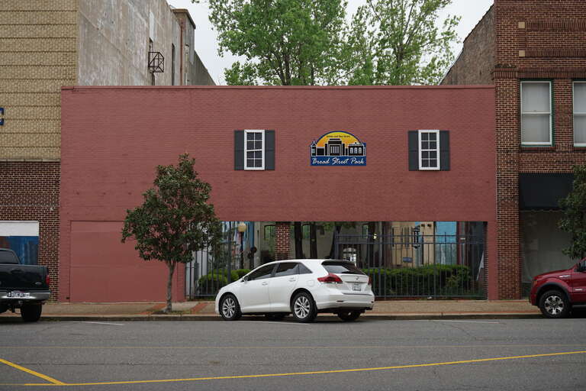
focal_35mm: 46
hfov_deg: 42.3
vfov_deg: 28.9
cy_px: 196
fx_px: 757
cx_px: 293
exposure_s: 1/80
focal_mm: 31
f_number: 5.6
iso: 100
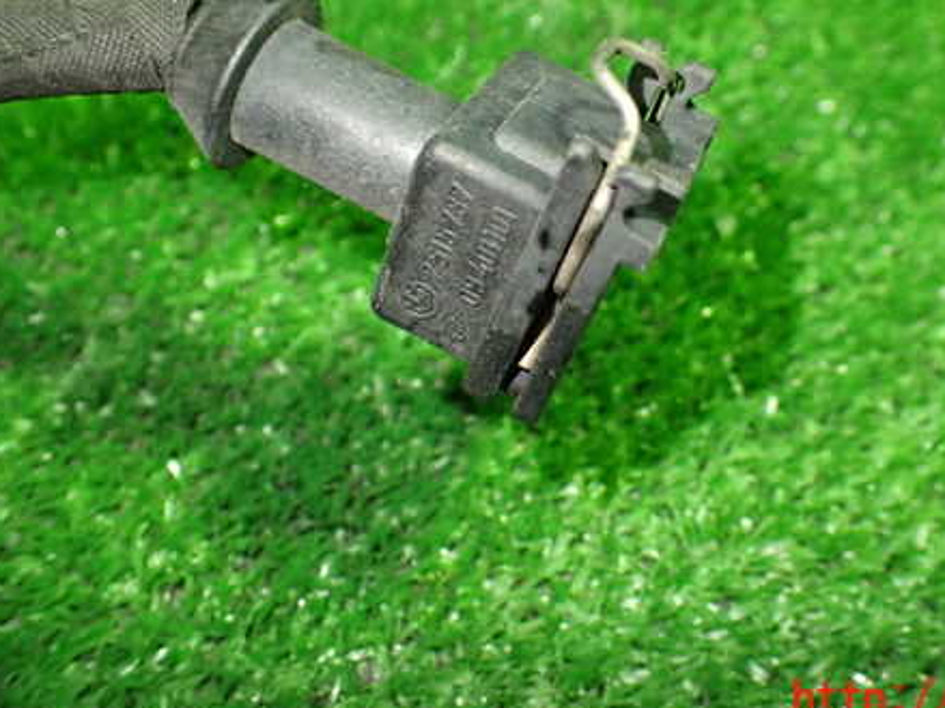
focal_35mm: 41
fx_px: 1119
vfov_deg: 34.8
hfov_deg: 45.1
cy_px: 243
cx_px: 633
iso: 800
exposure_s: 1/125
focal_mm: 5.4
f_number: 2.3
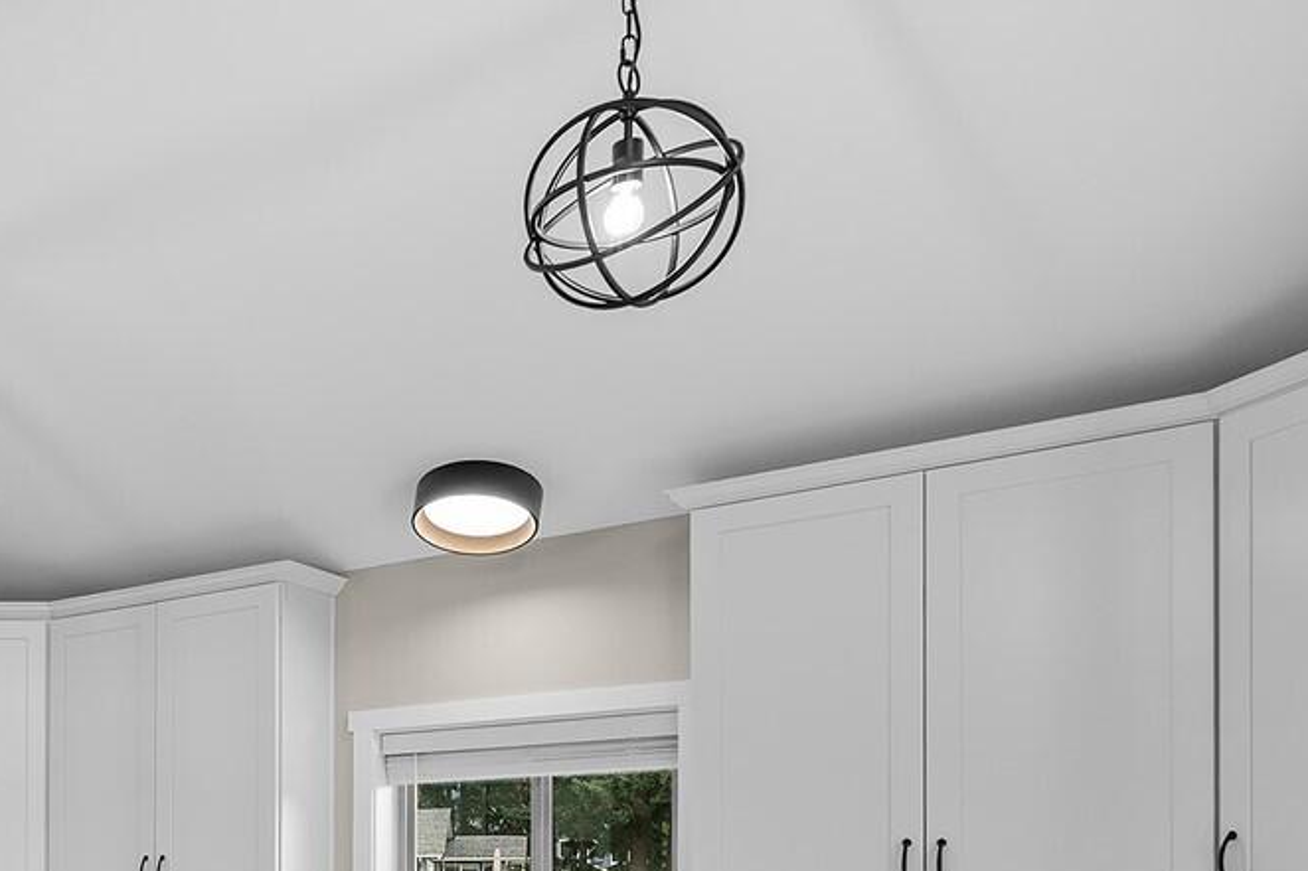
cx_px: -72
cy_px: 896
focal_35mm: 41
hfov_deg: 40.1
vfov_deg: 30.1
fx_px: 1489
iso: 400
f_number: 5.6
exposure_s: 1/15
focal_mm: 16
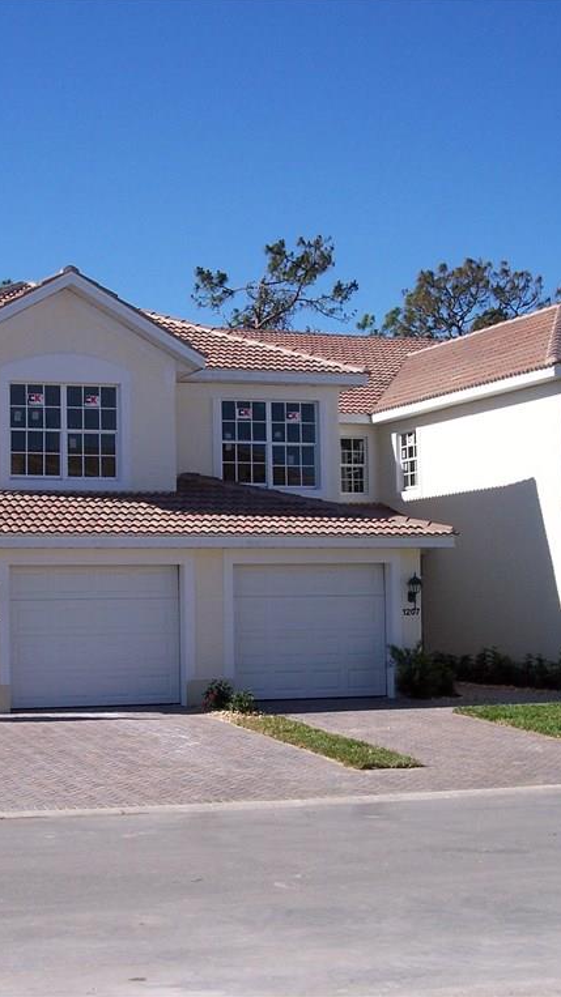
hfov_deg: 20.8
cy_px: 497
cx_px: 118
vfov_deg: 36.6
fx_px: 1508
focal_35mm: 57
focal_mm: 8
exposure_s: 1/500
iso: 100
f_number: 5.6
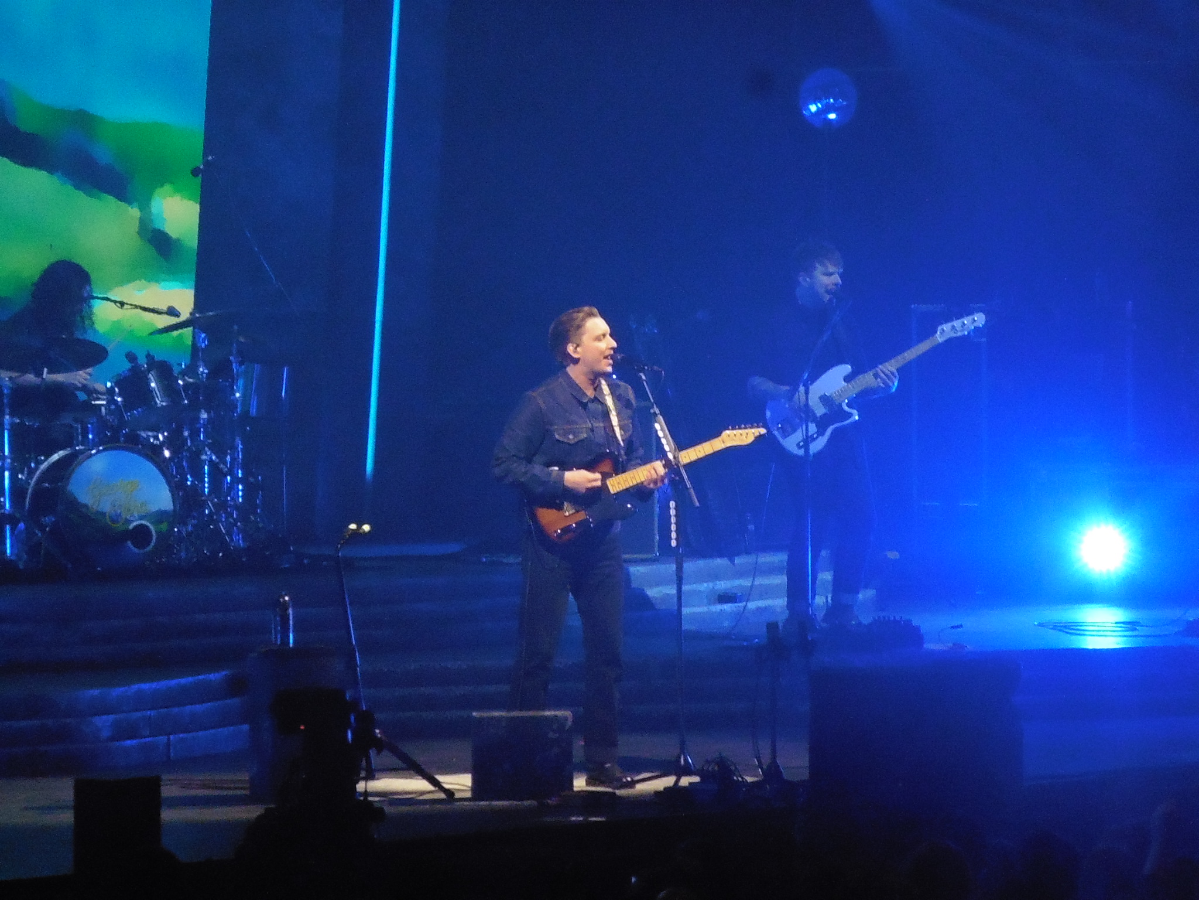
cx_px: 600
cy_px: 450
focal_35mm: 265
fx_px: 9179
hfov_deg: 7.5
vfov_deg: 5.6
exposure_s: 1/125
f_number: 5.8
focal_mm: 47.3
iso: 1600
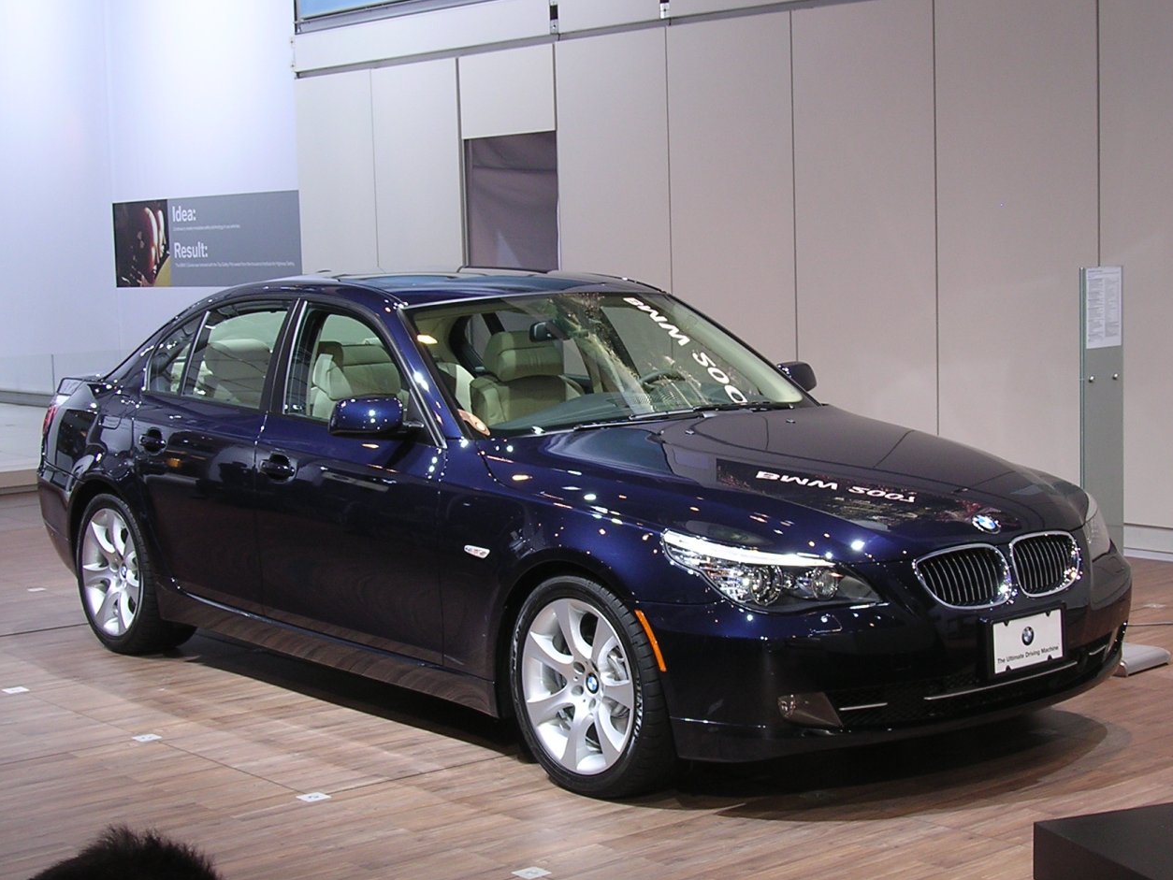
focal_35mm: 50
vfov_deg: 29.1
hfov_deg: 38.2
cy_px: 433
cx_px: 582
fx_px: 1695
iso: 109
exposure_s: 1/30
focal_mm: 7.5
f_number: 3.1
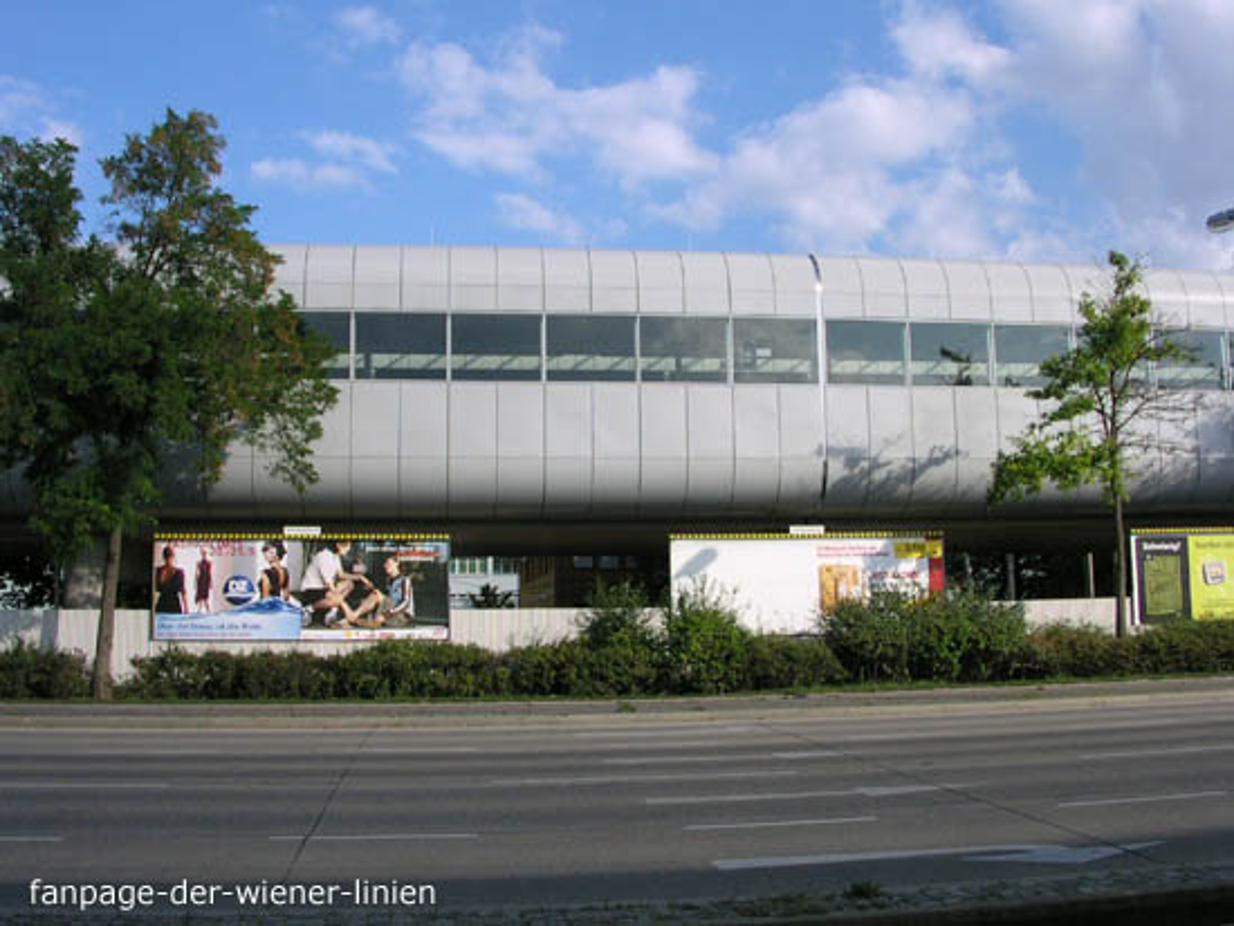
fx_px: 1320
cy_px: 463
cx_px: 617
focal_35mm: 37
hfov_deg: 50.1
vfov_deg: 38.7
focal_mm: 5.6
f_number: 4.5
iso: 100
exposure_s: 1/366
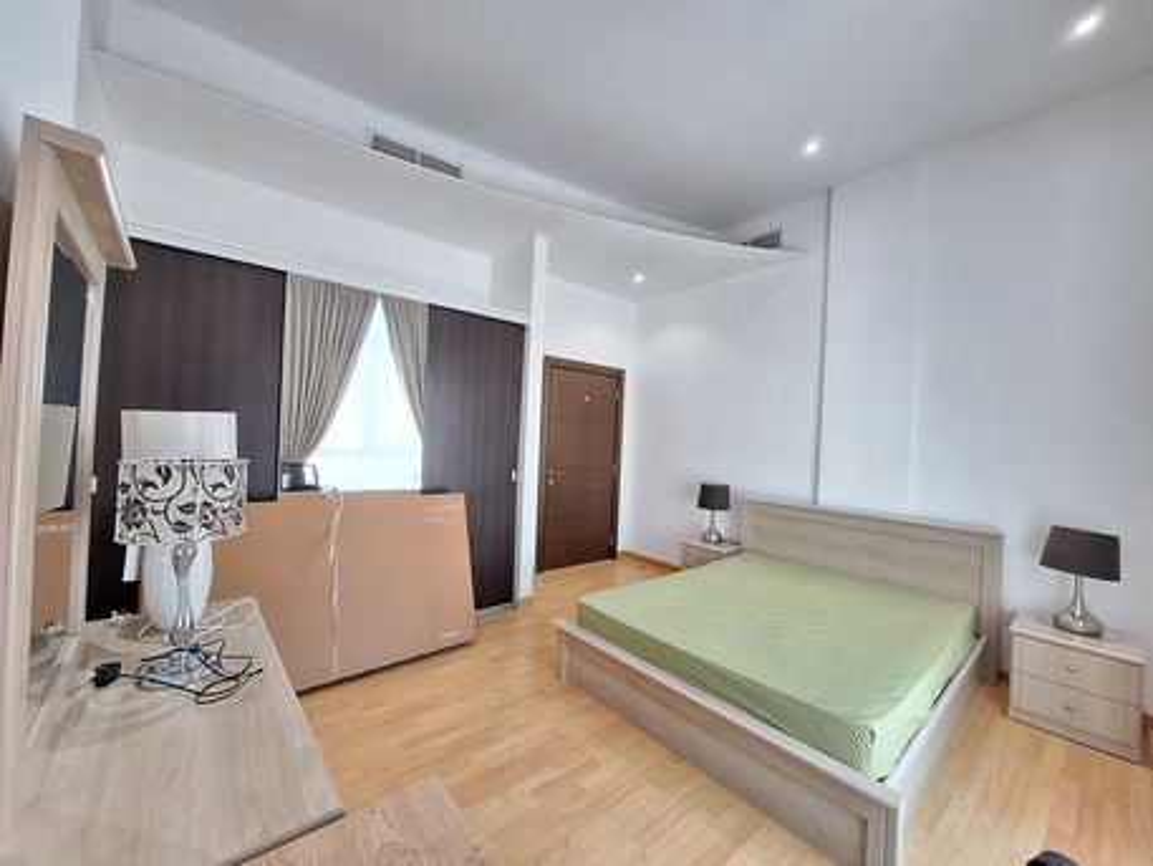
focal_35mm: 13
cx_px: 576
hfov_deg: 106.2
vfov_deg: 89.9
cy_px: 433
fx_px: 433
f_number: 2.2
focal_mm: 1.74
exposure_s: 1/50
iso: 125
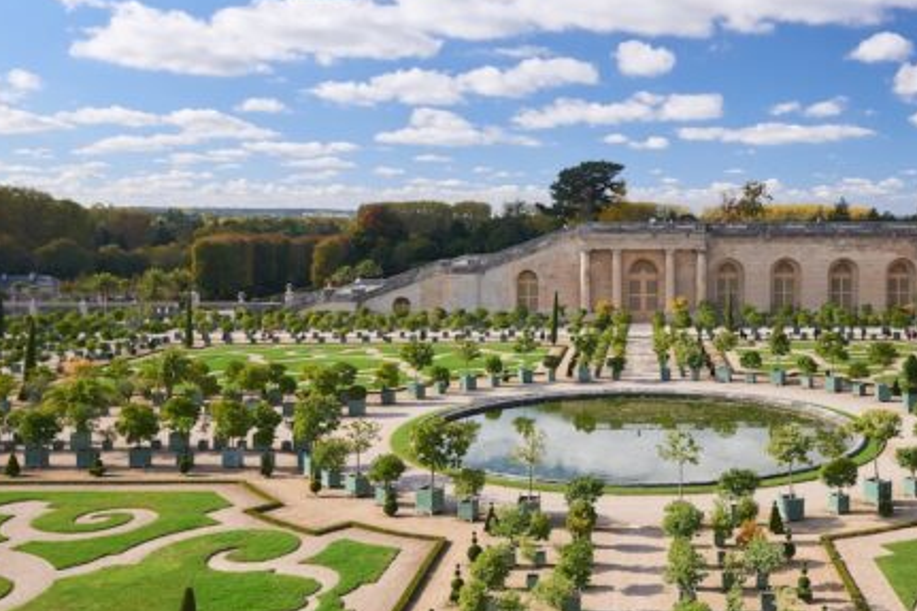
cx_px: 617
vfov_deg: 33.4
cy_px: 472
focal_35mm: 39
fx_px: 993
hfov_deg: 48.7
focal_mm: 24
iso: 250
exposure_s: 1/200
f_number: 8
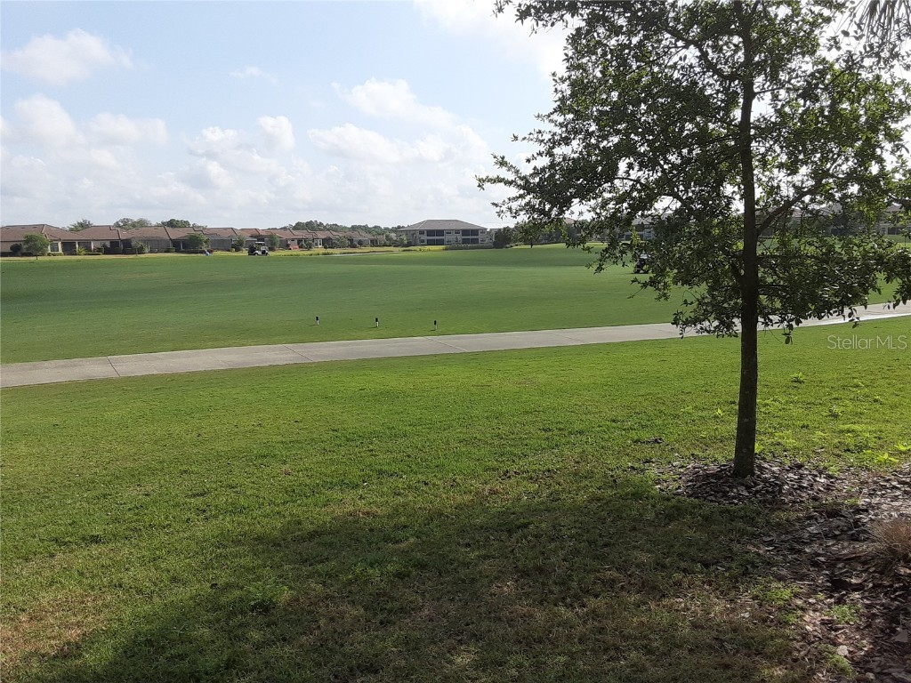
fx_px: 711
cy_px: 342
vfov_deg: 51.4
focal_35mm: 27
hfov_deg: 65.3
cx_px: 456
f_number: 1.9
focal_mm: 2.91
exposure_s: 1/2336
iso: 40
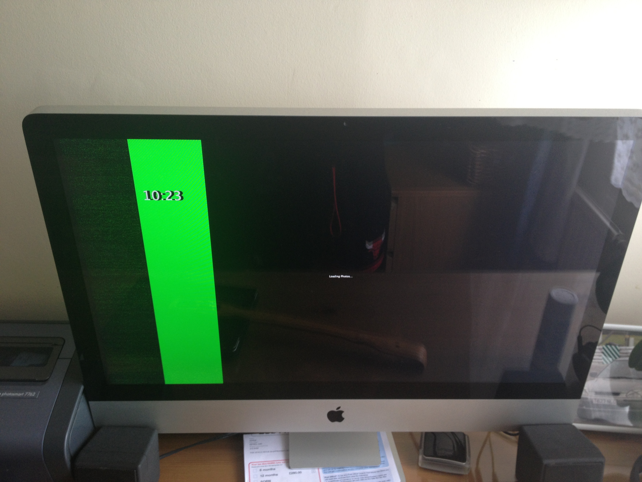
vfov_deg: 40.7
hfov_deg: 52.6
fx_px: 649
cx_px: 321
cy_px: 241
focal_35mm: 35
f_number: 2.4
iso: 64
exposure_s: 1/20
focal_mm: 4.28
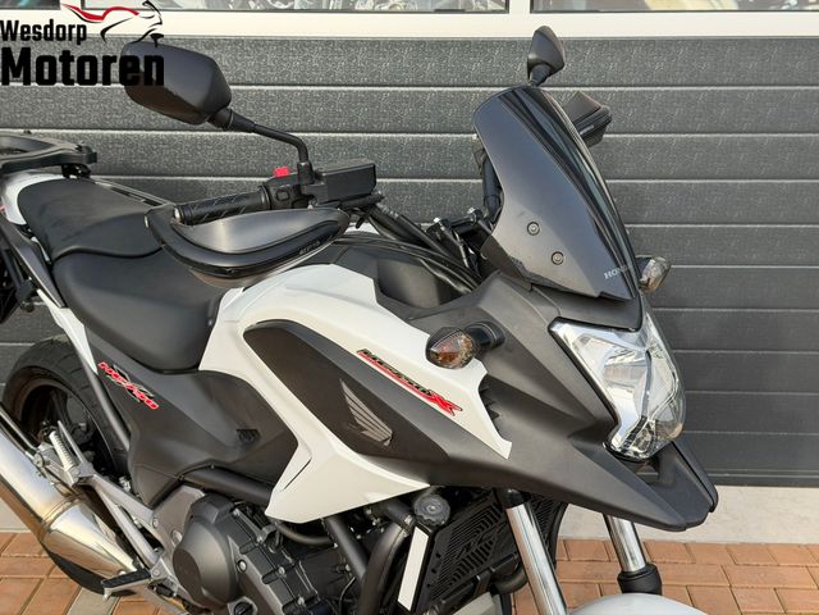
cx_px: 410
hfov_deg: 39.7
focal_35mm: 48
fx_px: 1136
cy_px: 308
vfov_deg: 30.3
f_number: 1.78
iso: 64
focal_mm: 6.76
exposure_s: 1/875
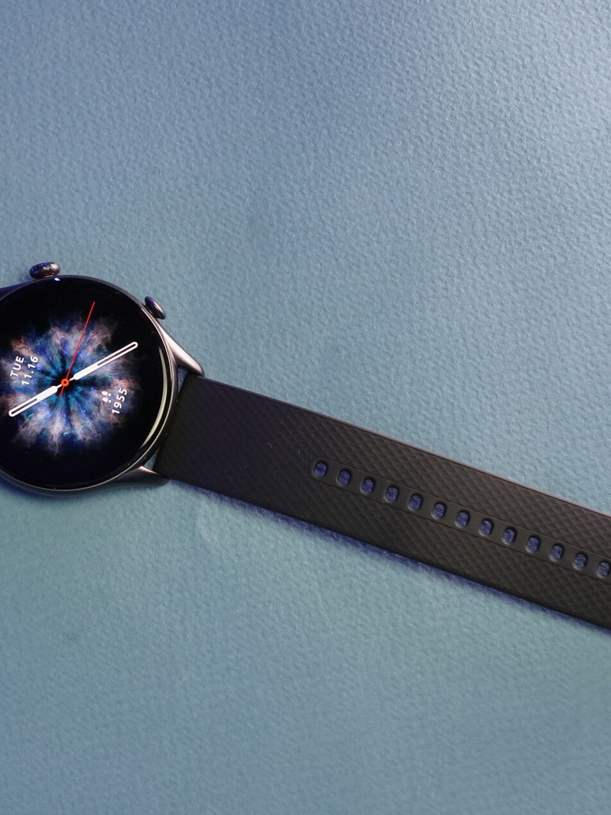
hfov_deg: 14.4
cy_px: 410
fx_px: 2401
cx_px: 128
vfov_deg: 19.3
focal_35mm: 102
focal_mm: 70
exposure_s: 1/160
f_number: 7.1
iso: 2000
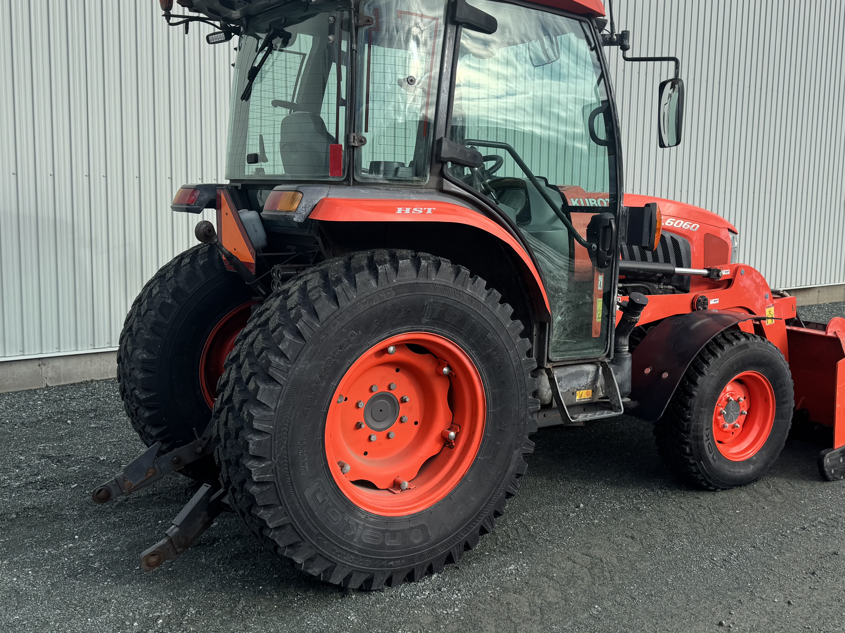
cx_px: 489
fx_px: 879
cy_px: 283
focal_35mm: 36
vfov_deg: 39.6
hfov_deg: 51.1
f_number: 1.78
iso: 80
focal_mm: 6.76
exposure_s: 1/2959
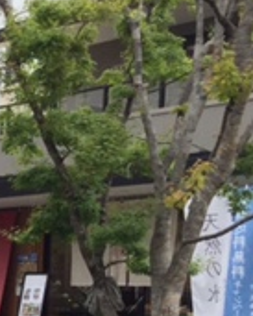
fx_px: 1057
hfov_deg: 12.6
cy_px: 440
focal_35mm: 113
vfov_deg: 15.9
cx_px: -190
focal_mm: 3.3
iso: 25
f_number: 2.4
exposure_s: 1/631
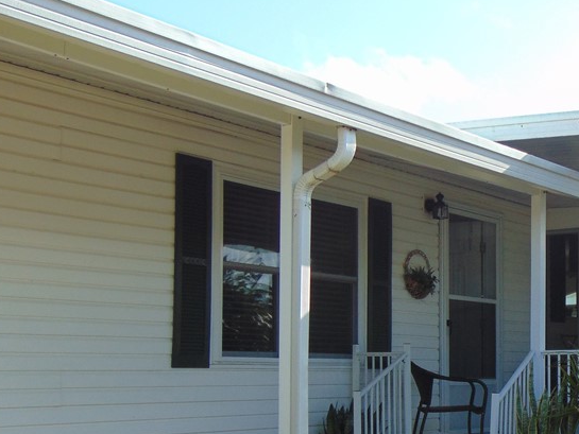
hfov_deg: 30.0
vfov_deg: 23.3
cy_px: 351
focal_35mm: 62
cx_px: 512
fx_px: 1037
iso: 80
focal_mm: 5.8
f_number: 3.2
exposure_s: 1/500
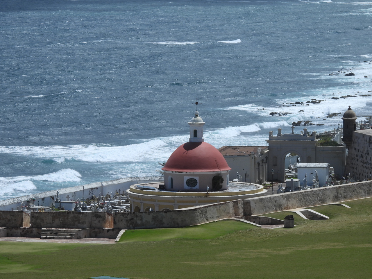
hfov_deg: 8.2
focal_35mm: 240
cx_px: 186
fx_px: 2579
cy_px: 140
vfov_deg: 6.2
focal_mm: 42.8
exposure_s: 1/1600
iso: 100
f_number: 4.5
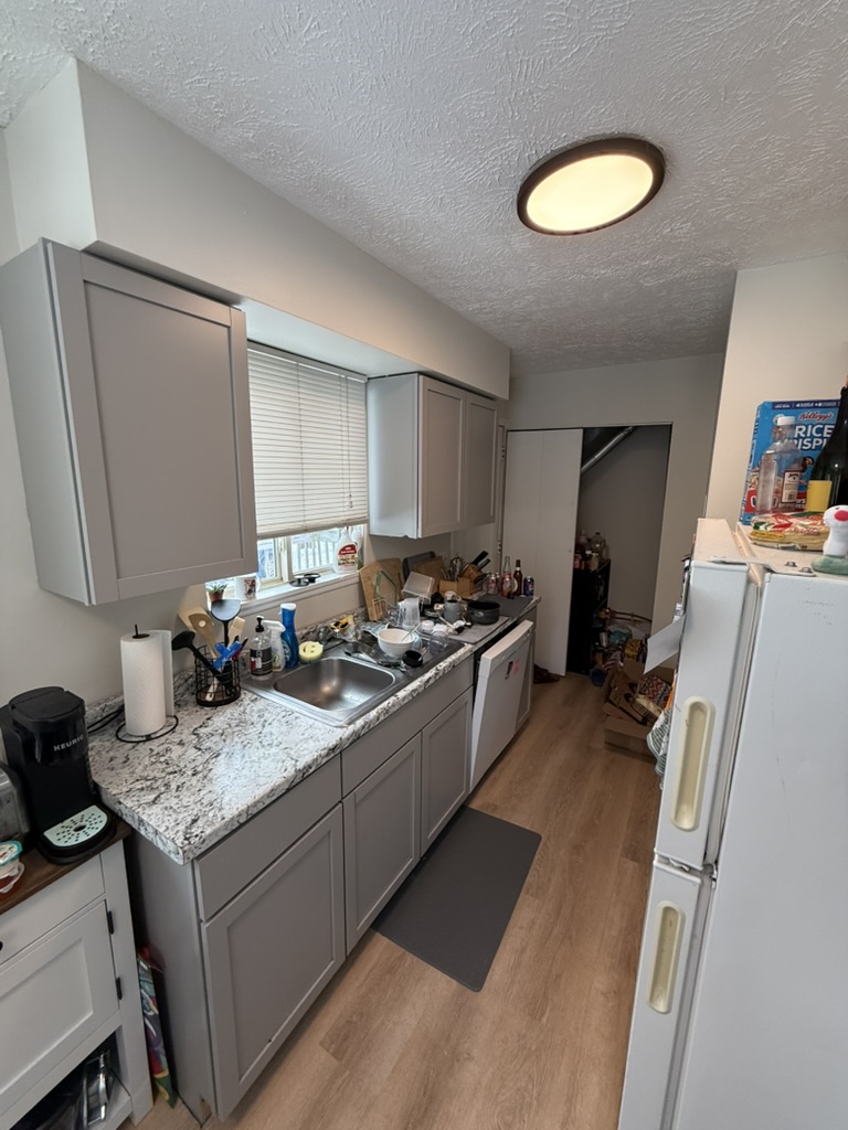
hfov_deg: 85.7
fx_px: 457
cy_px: 565
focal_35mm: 14
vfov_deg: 102.1
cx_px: 424
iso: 160
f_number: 2.2
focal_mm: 2.22
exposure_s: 1/120
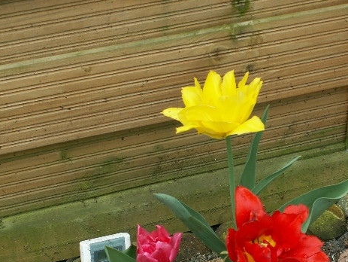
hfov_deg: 16.9
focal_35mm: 116
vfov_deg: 12.8
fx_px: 1167
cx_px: 225
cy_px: 178
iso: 50
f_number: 4
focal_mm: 13.98
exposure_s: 1/50
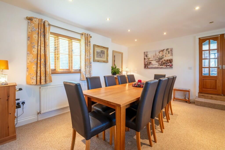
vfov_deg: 77.3
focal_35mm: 15
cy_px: 75
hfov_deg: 100.4
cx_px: 112
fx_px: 94
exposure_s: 1/13
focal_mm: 10
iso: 160
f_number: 8
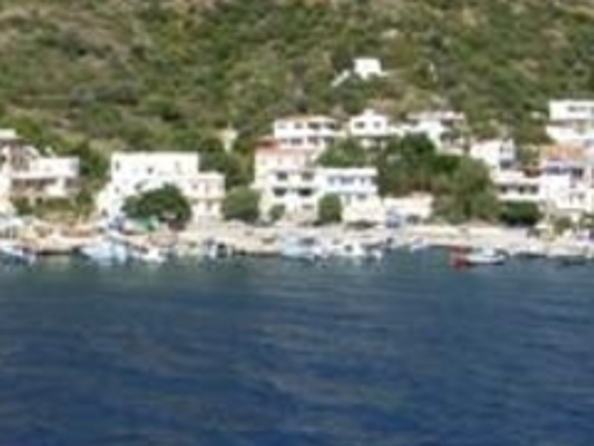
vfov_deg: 16.4
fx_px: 1544
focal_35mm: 90
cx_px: -37
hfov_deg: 20.9
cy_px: 139
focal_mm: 7.5
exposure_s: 1/332
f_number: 6.1
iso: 50
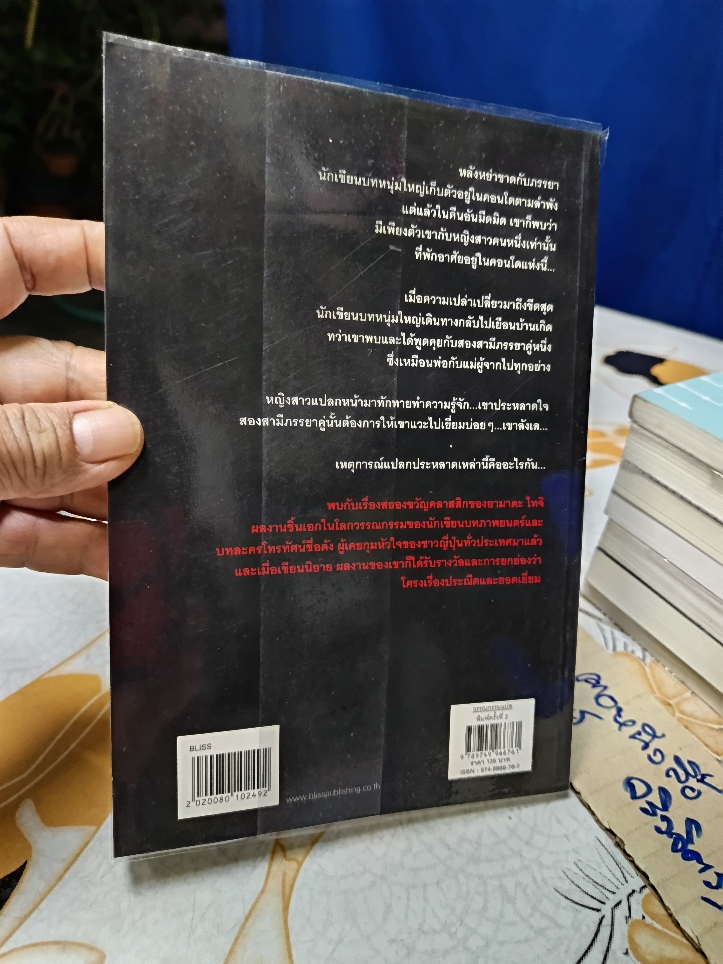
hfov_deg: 56.8
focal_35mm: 24
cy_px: 482
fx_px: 668
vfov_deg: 71.6
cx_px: 362
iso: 2093
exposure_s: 1/25
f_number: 1.7
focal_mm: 5.31
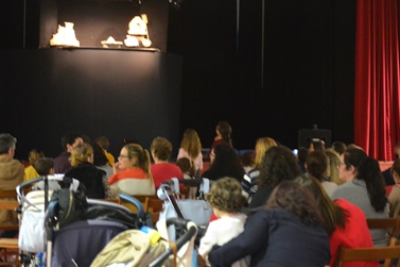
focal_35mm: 99
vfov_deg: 13.9
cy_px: 135
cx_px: 219
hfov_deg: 20.7
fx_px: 1095
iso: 3200
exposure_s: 1/8
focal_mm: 55
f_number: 4
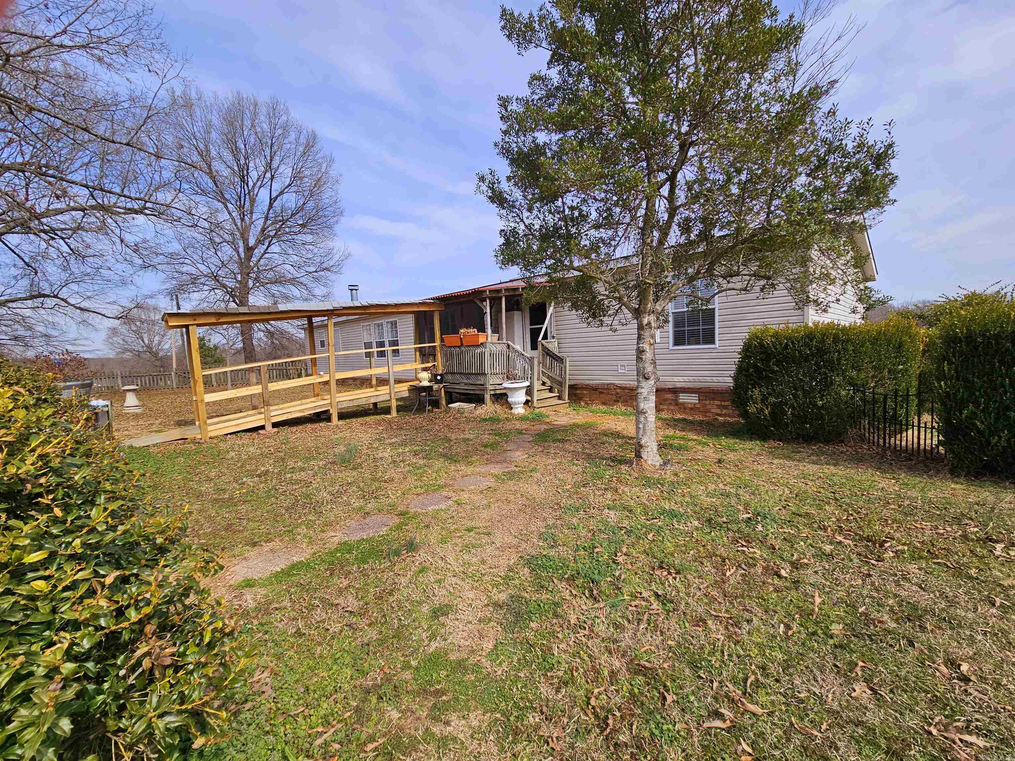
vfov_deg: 89.9
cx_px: 508
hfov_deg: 106.2
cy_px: 380
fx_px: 381
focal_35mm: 13
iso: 50
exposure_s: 1/2500
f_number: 2.2
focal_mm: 2.2
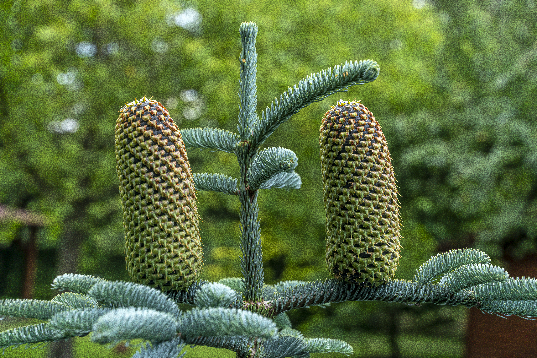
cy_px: 179
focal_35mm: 66
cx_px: 268
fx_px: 985
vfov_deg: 20.6
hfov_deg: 30.5
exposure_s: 1/250
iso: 250
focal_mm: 66
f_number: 5
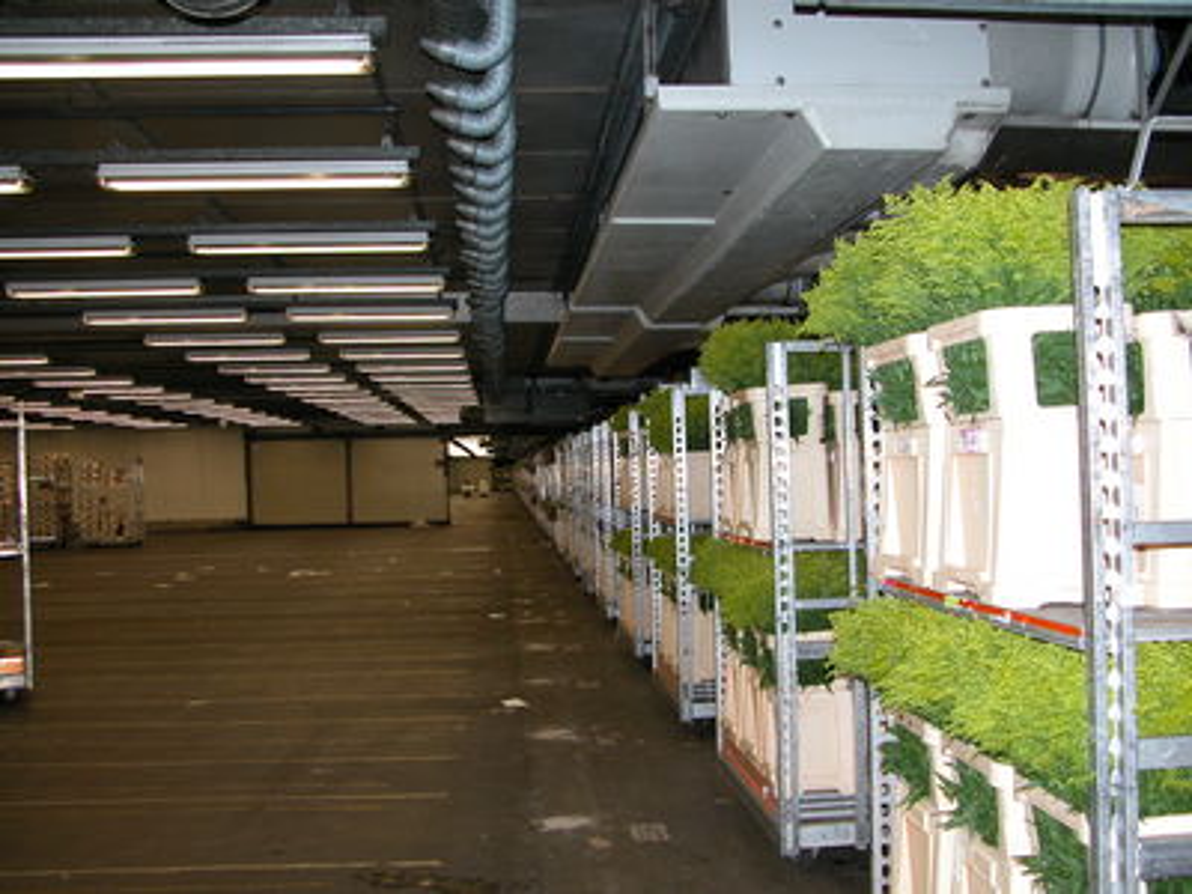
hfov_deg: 54.0
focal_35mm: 34
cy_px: 447
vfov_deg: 41.8
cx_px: 596
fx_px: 1171
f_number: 2.8
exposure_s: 1/60
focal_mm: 8.9
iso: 200
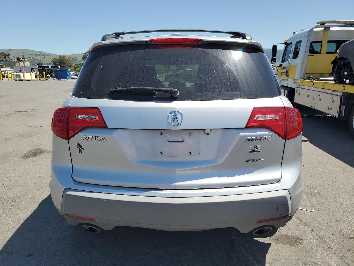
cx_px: 177
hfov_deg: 67.3
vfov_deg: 53.1
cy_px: 133
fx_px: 266
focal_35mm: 26
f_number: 1.5
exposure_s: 1/3333
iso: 50
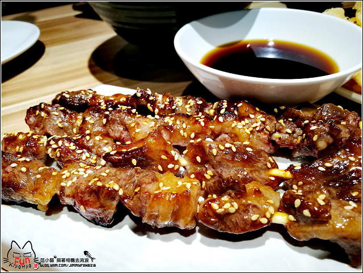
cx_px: 182
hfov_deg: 65.3
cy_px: 136
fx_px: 283
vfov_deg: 51.4
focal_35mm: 27
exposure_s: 1/33.3
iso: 200
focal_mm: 4.5
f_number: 2.2
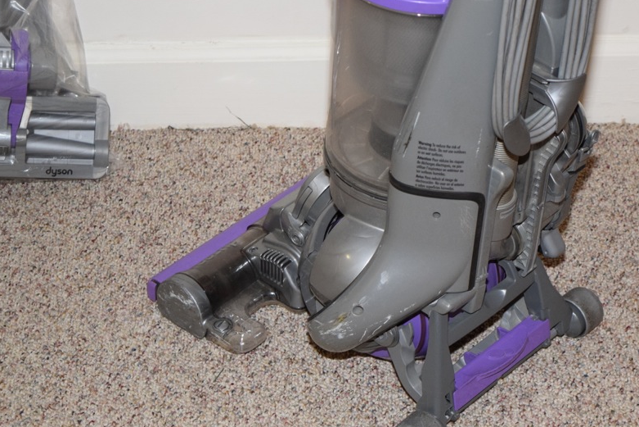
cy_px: 218
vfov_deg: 13.0
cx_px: 405
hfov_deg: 19.3
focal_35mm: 106
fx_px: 1875
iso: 1800
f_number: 5.6
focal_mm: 55
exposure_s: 1/60
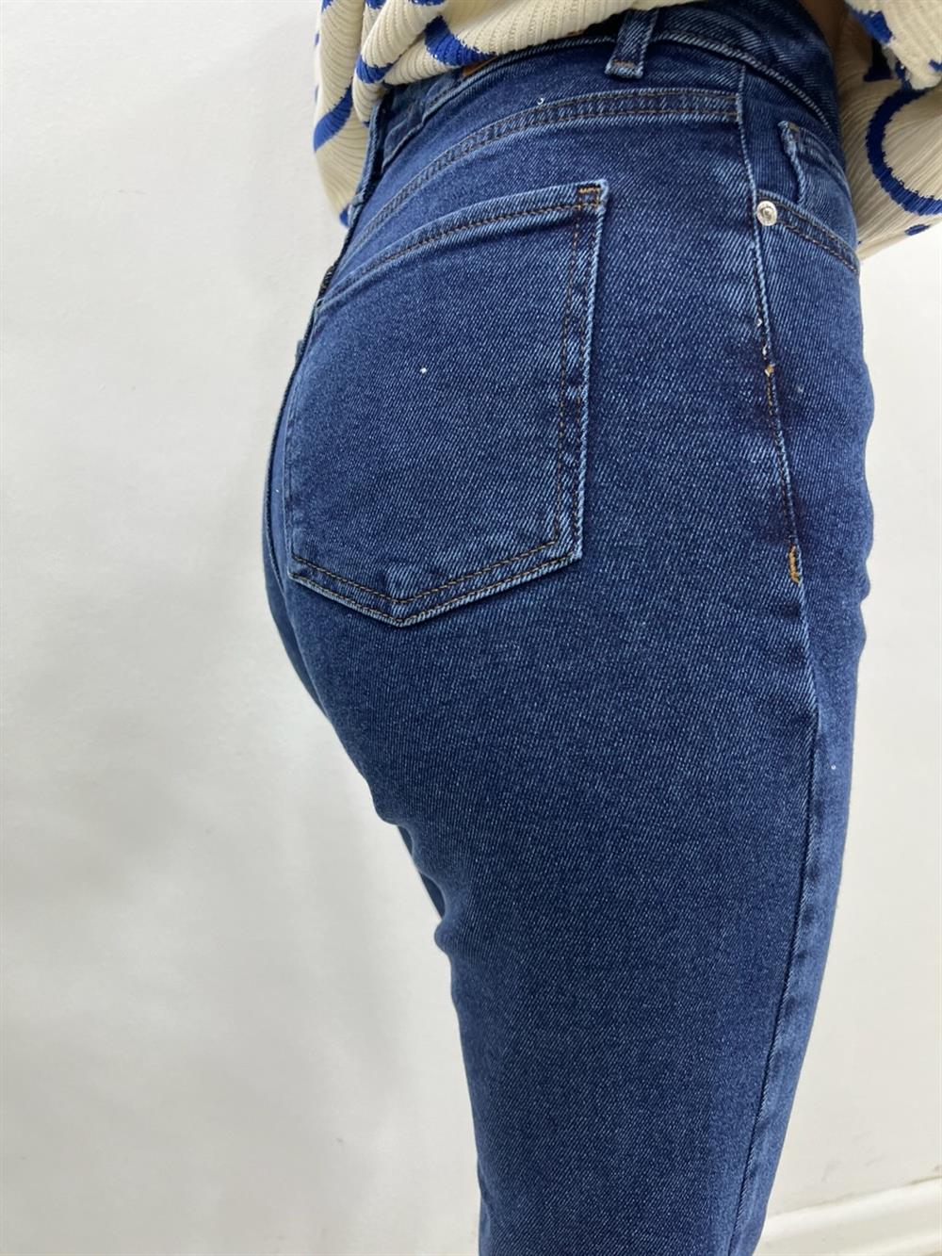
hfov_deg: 53.1
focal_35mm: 26
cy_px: 628
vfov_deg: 67.3
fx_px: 943
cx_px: 471
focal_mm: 5.7
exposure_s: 1/100
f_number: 1.5
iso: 125
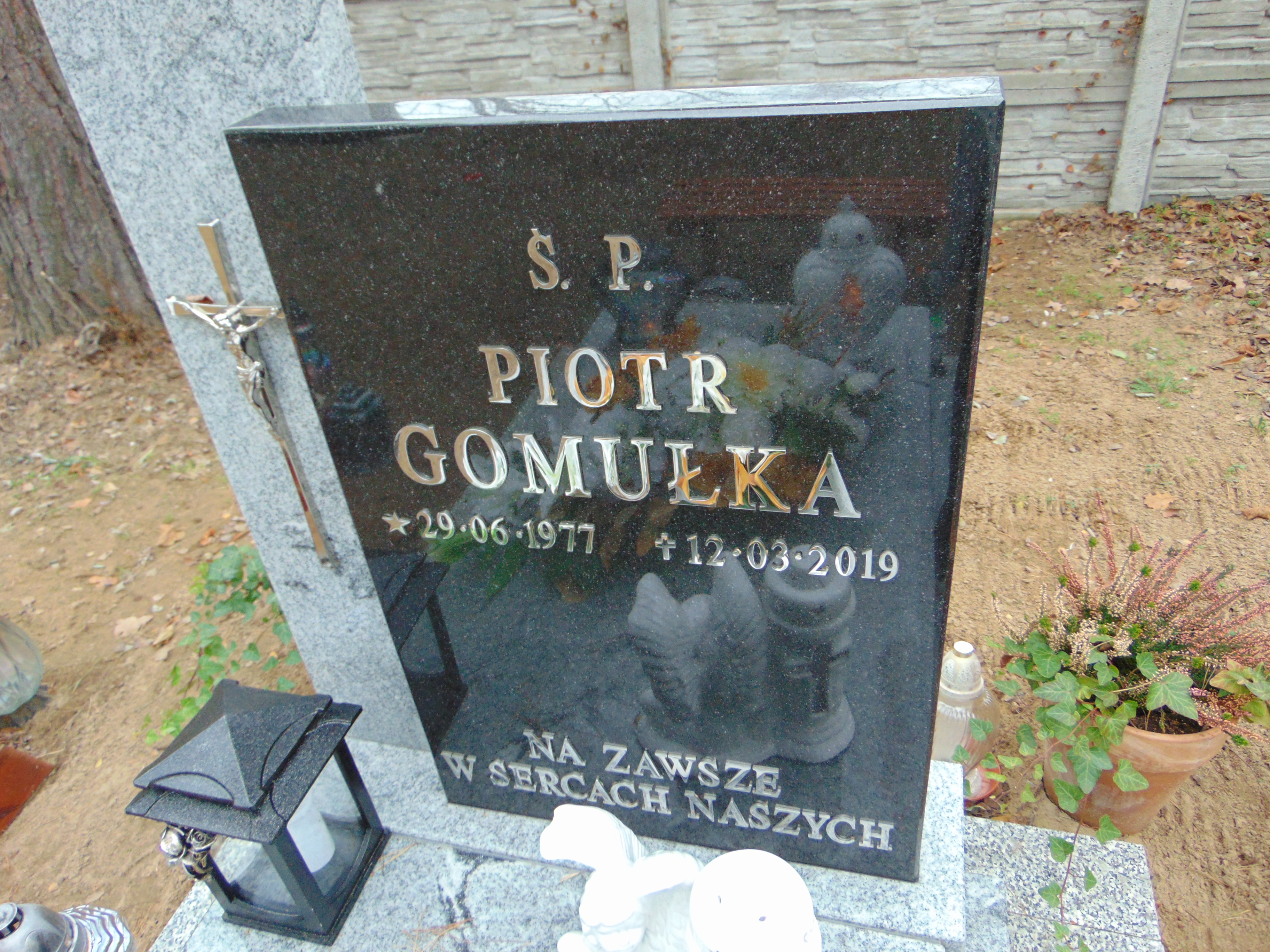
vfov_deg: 54.9
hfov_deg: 69.4
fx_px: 917
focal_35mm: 25
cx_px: 635
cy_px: 476
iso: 100
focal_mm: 4.5
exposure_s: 1/30
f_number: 3
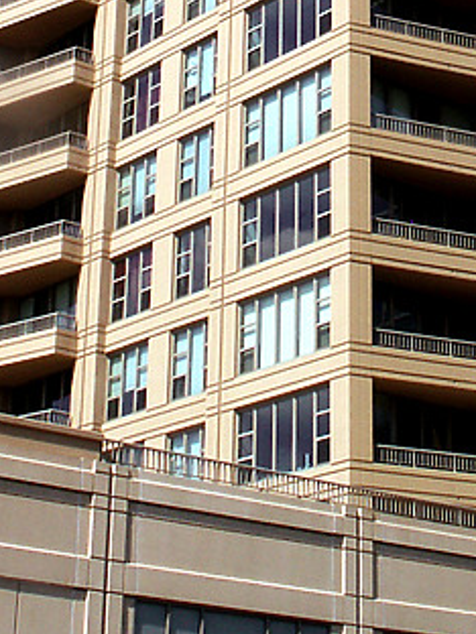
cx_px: 357
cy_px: -185
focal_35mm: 101
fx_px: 1852
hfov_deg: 14.6
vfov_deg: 18.2
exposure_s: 1/350
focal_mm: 7.19
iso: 64
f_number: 6.7
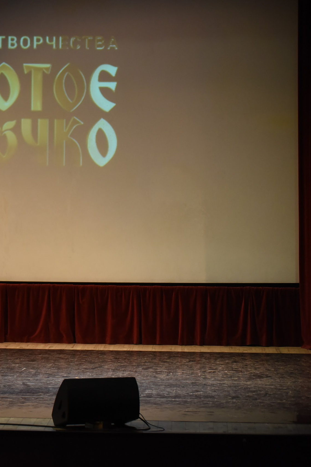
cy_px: 234
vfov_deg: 13.3
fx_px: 1995
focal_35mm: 154
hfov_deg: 8.8
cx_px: -34
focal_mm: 102
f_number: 2.8
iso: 2500
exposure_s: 1/320
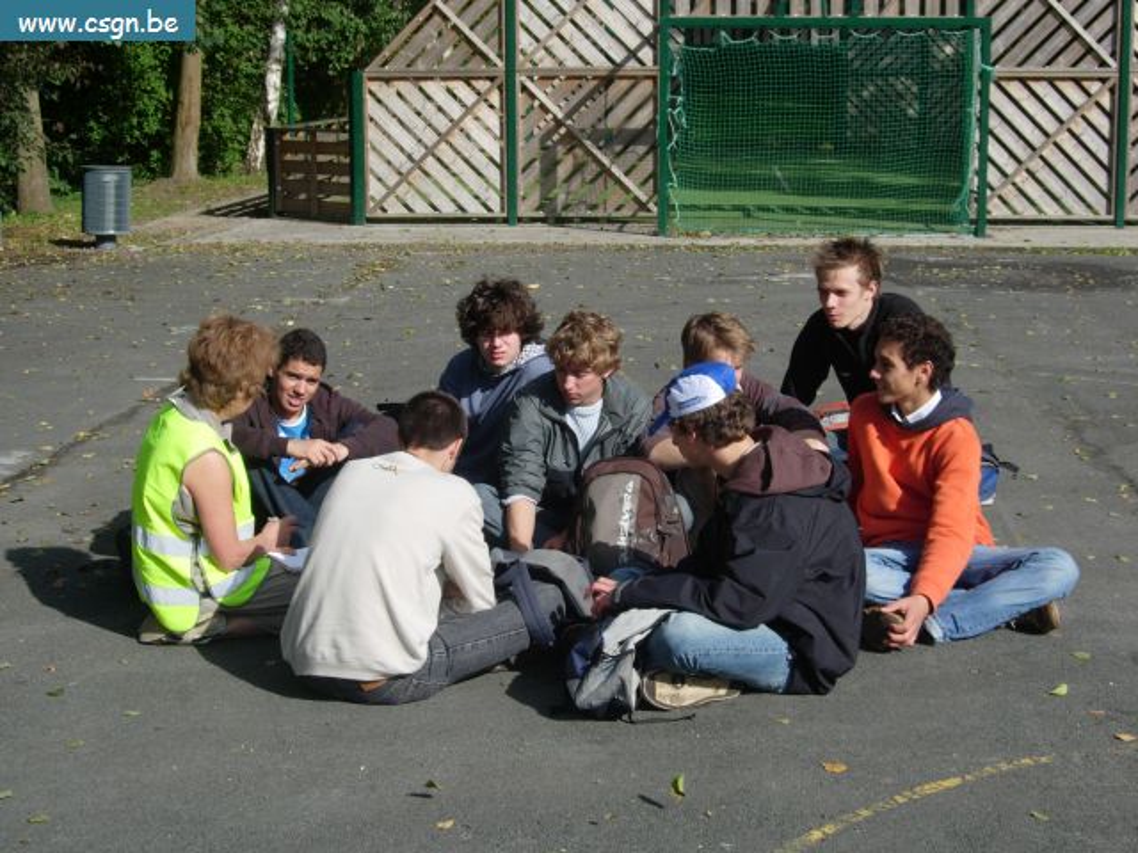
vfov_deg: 24.0
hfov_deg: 31.7
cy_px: 426
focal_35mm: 61
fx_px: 2005
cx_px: 569
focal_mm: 12.7
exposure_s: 1/430
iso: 64
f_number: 5.9
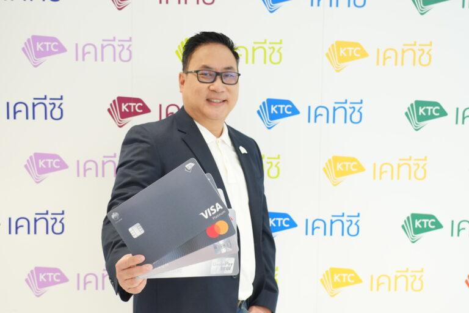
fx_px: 638
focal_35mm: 49
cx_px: 234
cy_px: 156
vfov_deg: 27.5
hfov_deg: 40.3
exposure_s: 1/160
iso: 1600
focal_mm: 33
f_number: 4
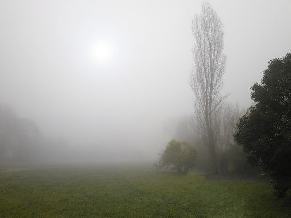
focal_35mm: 26
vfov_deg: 53.0
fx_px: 218
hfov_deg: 67.3
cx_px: 146
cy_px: 109
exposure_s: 1/160
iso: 64
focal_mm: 4.7
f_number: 2.8
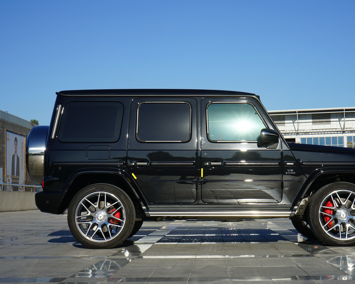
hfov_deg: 28.7
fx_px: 693
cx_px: 208
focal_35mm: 66
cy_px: 141
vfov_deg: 23.1
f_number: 14
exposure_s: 1/125
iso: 100
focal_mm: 58
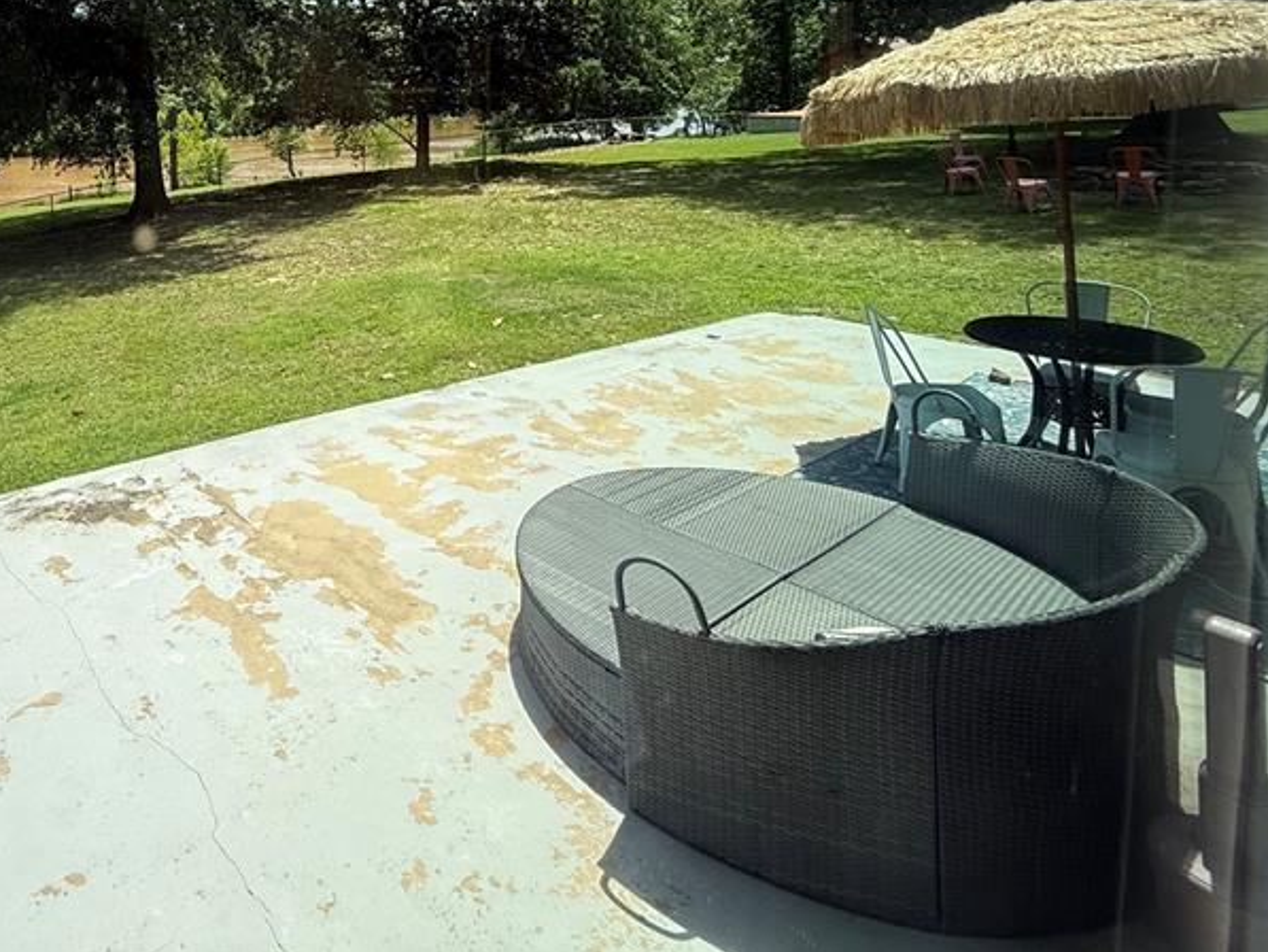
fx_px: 879
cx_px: 232
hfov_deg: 64.4
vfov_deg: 51.9
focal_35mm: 24
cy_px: 144
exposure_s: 1/830
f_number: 2.2
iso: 50
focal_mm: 2.22
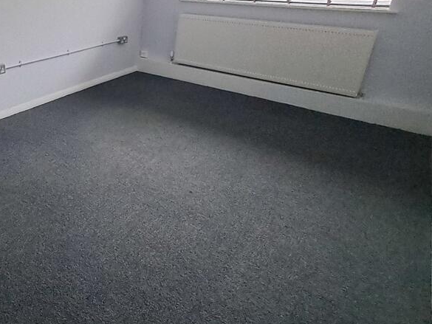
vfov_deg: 48.8
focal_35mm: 28
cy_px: 103
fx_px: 350
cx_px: 66
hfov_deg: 57.1
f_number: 2.2
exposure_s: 1/20
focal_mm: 1.64
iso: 640
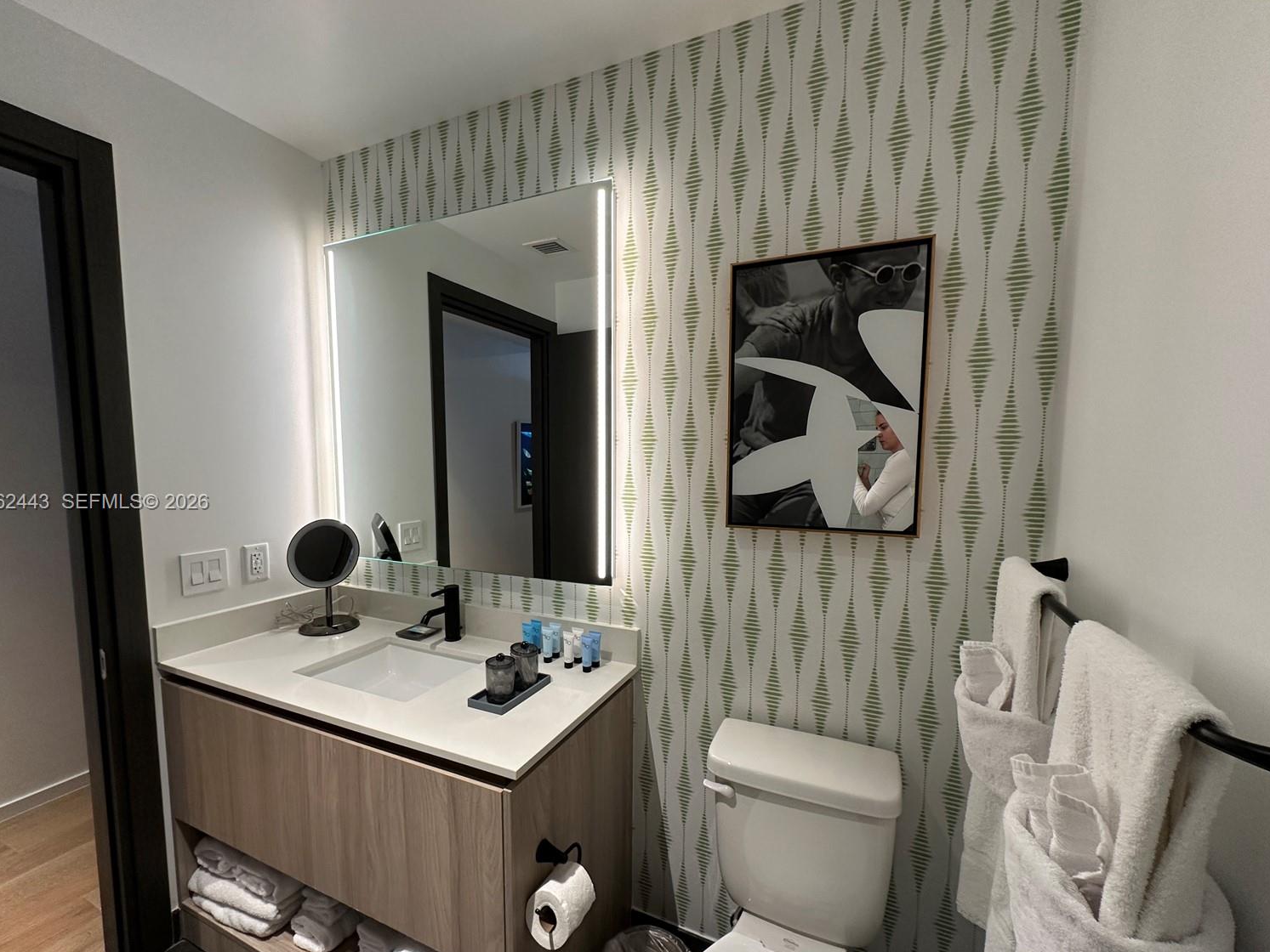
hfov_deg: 98.2
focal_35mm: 15
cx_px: 624
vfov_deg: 81.7
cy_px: 503
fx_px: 550
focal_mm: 2.22
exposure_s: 1/60
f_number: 2.2
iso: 160
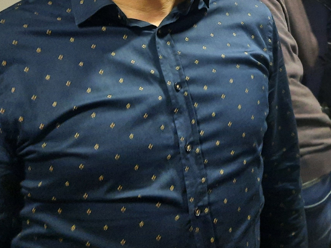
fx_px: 555
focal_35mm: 58
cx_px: 290
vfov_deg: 24.1
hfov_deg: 31.8
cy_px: 1
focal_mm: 4.6
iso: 400
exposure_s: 1/25
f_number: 2
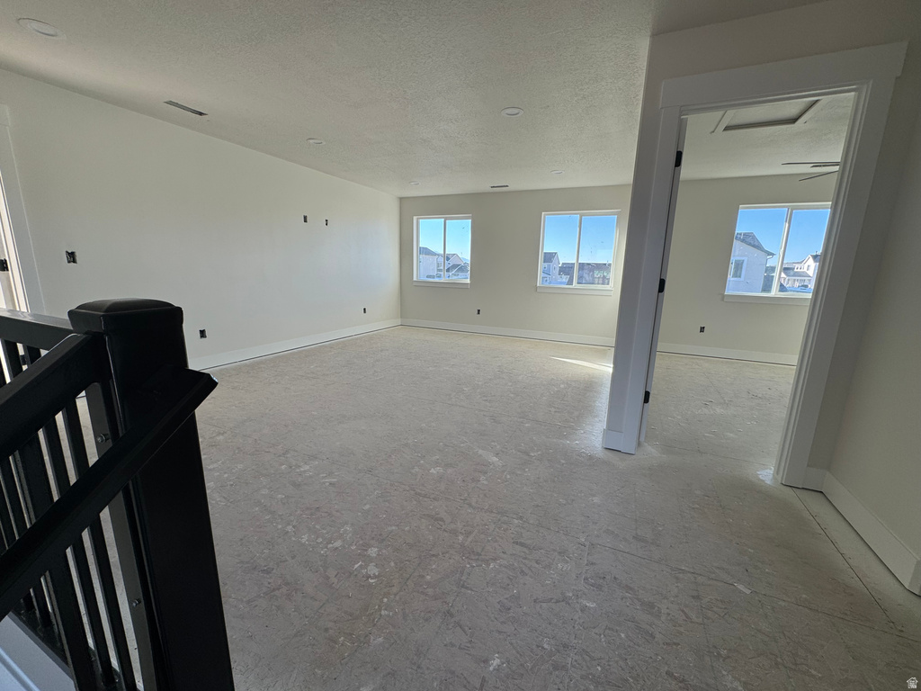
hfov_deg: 102.1
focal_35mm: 14
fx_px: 372
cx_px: 460
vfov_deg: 85.7
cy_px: 346
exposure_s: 1/170
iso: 40
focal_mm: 2.22
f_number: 2.2
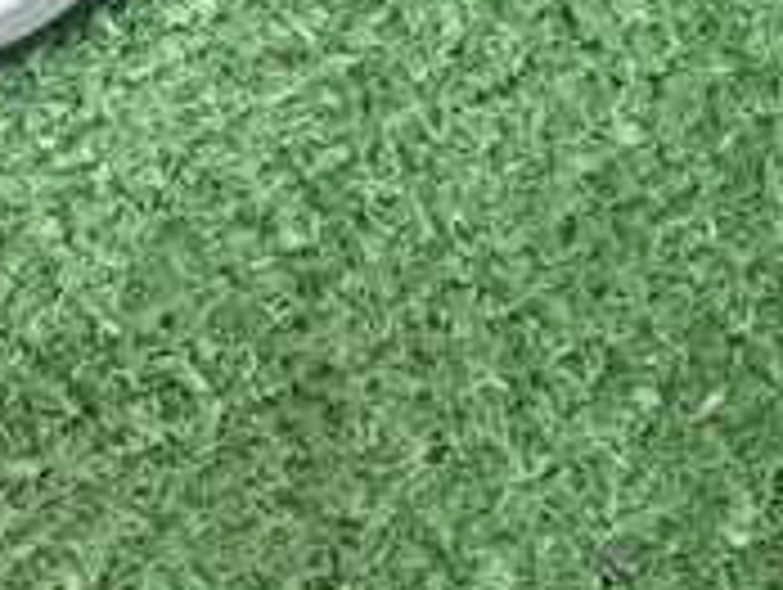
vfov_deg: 9.0
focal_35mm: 162
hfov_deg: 11.7
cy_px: -207
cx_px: -374
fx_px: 3669
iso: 2000
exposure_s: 1/125
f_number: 3.1
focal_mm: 8.4
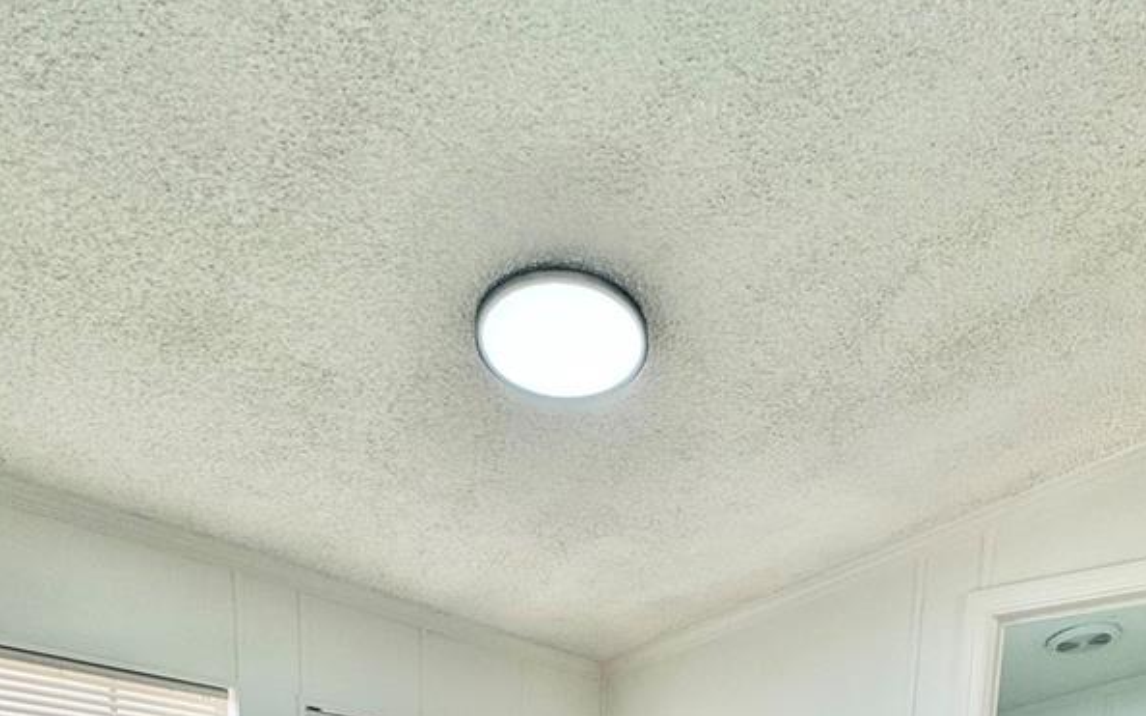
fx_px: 937
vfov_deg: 28.7
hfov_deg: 62.3
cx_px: 695
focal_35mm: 30
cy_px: 1046
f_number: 2.2
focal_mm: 2.22
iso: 64
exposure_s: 1/120
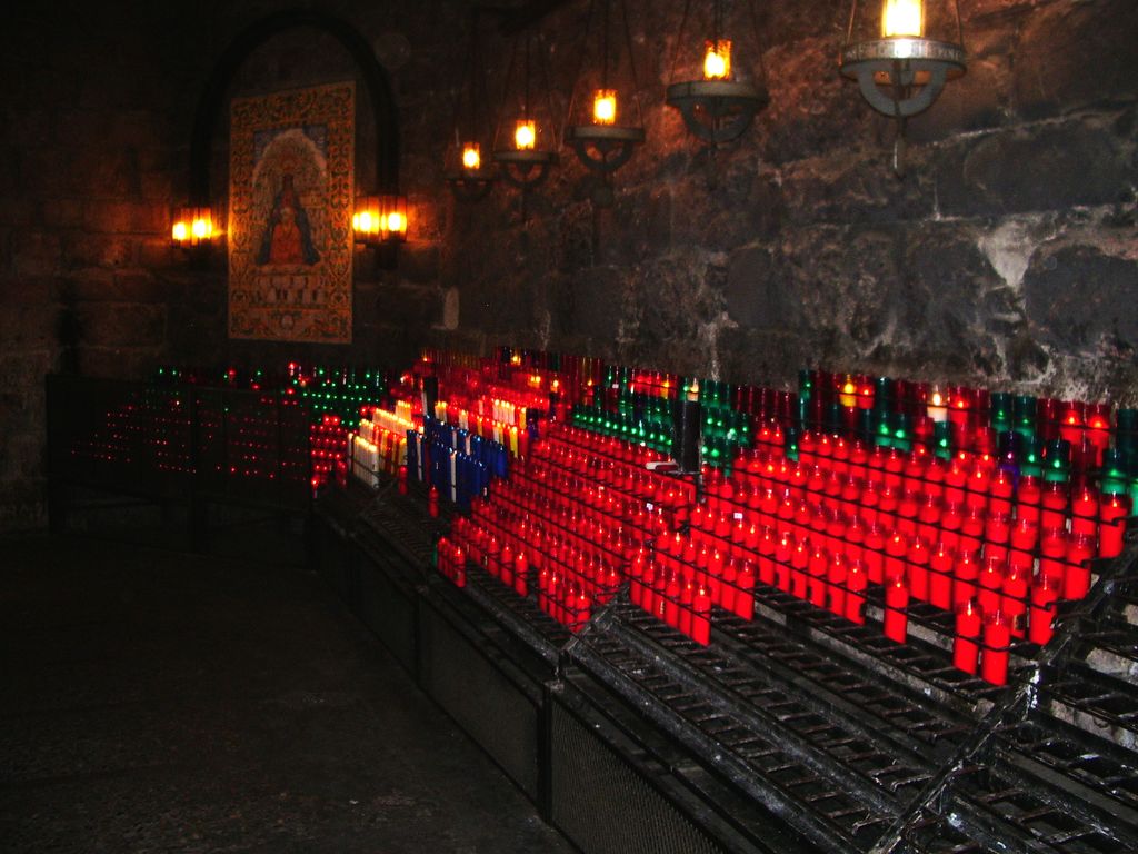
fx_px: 1151
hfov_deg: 52.6
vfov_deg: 40.7
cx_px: 569
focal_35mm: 35
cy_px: 427
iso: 100
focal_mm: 5.8
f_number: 2.6
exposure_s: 1/40
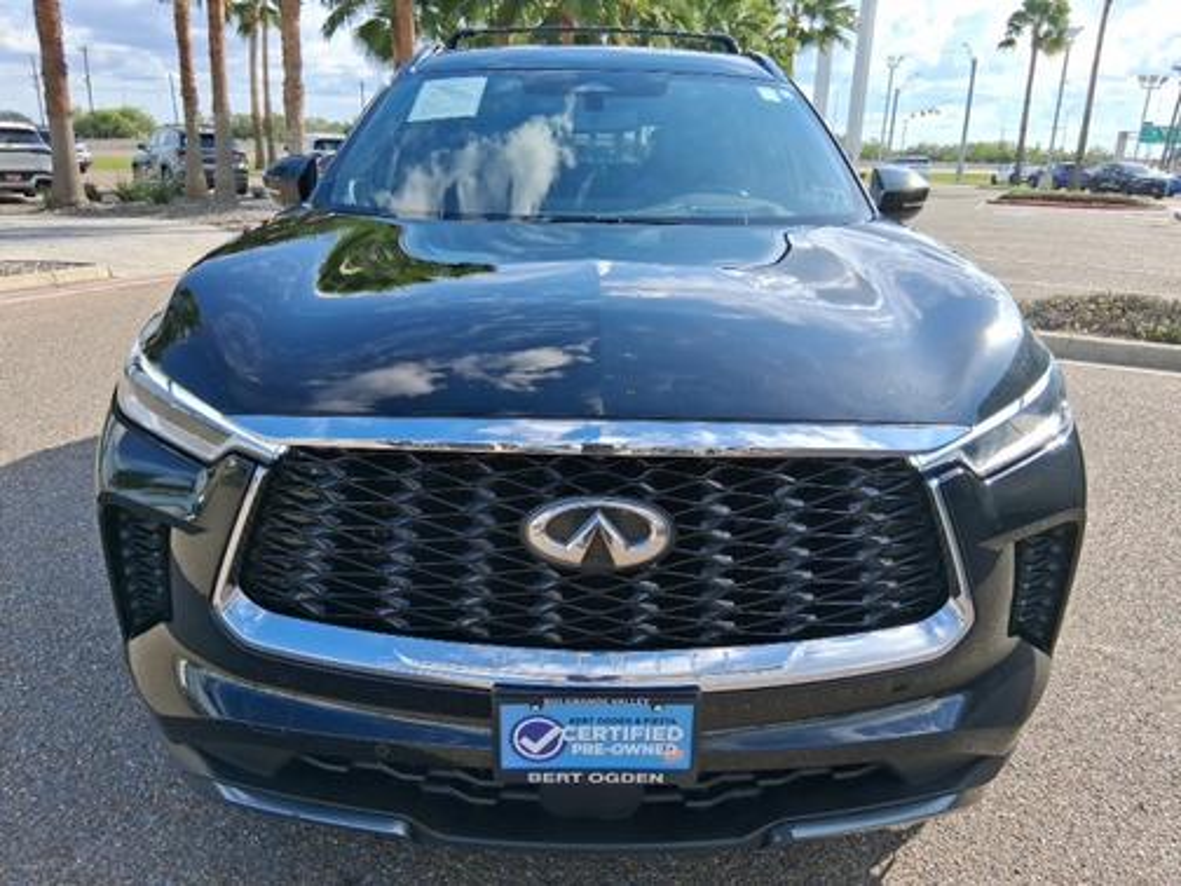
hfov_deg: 67.3
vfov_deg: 53.1
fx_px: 887
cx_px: 590
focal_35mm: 26
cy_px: 443
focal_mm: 3.98
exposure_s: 1/557
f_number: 1.8
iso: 25
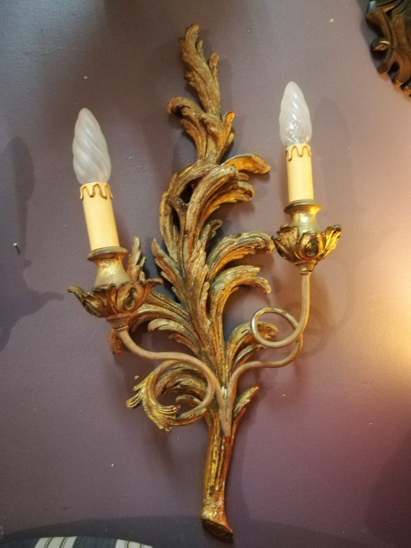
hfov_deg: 53.1
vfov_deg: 67.3
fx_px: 412
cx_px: 206
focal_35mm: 26
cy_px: 274
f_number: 2.2
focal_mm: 3.83
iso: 2000
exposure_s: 1/14.3
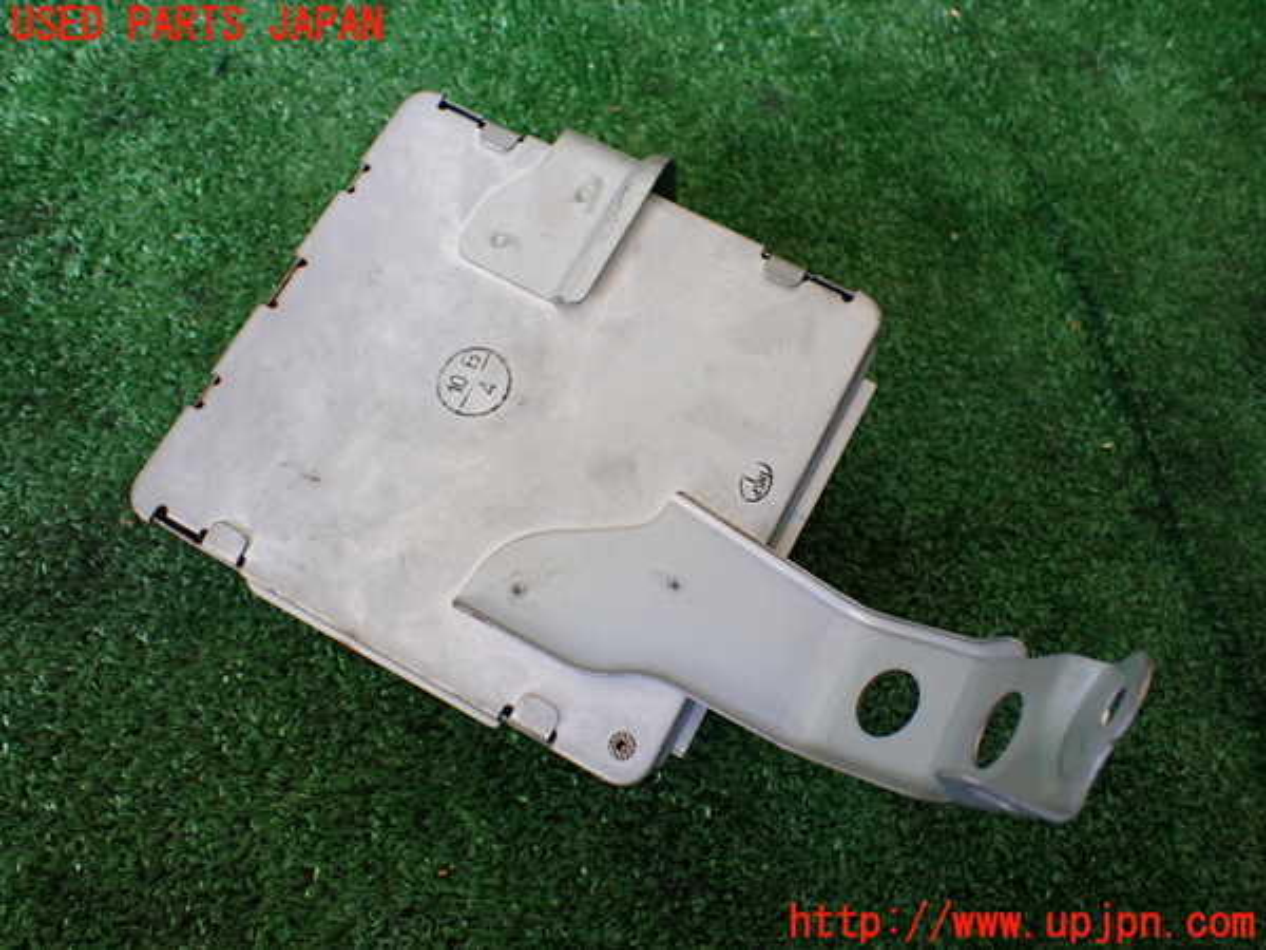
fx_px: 1097
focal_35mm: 30
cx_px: 633
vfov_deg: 46.8
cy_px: 475
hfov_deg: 60.0
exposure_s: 1/125
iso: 320
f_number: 2.3
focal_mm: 5.4
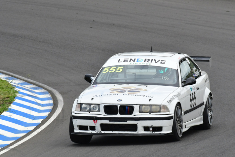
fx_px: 5604
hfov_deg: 2.4
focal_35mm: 858
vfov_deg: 1.6
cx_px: 130
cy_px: 81
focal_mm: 500
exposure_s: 1/640
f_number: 11
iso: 800
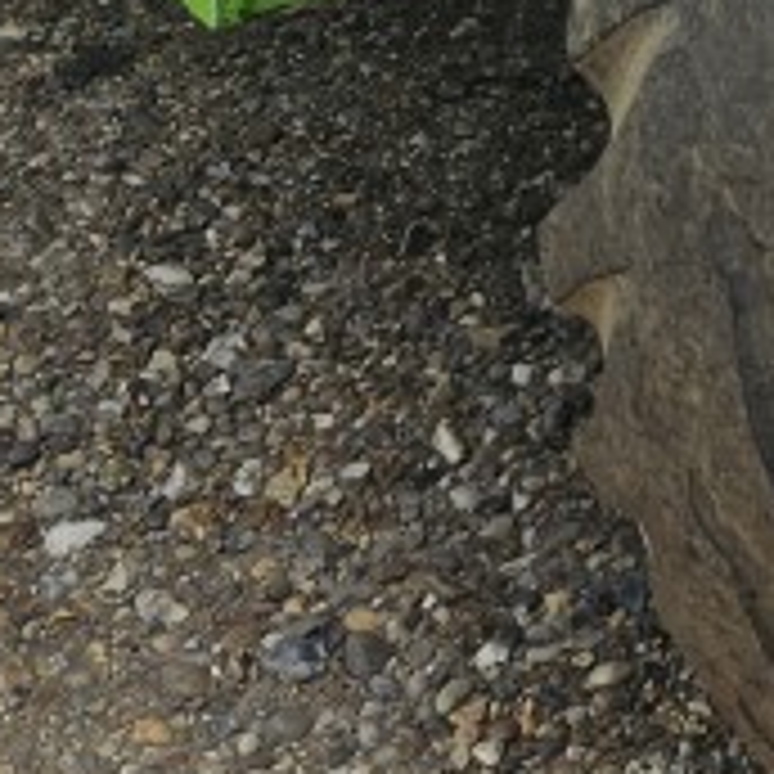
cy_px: -900
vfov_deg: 12.3
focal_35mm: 121
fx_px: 3061
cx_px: 1170
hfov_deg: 13.5
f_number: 1.8
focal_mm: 5.4
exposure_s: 1/968
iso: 25
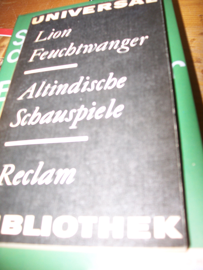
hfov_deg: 41.8
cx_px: 102
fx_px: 266
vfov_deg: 54.0
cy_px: 135
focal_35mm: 34
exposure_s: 1/60
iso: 80
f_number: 2.7
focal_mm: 5.6
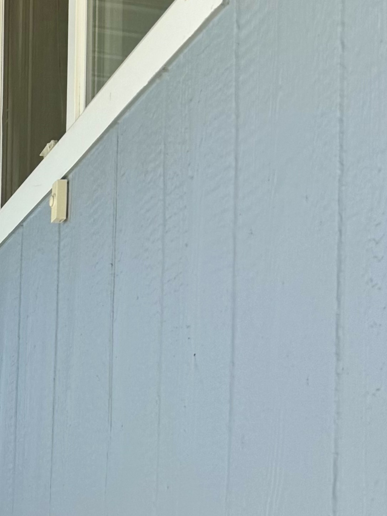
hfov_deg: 13.5
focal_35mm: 95
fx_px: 1416
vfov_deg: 19.6
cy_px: 596
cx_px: -373
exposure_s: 1/2105
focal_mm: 6.76
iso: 80
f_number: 1.78
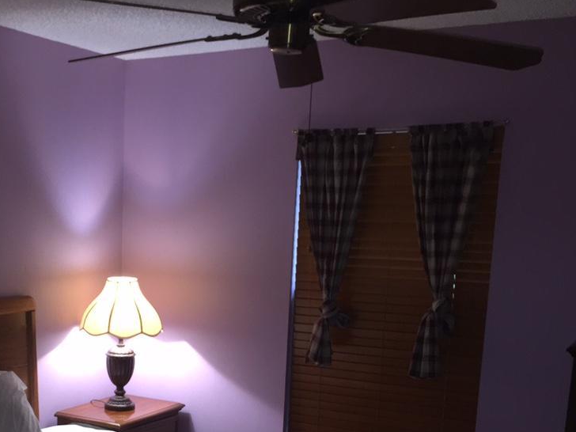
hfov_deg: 36.5
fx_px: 849
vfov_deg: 27.7
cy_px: 377
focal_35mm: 51
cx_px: 134
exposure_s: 1/16
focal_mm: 4.15
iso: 80
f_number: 2.2
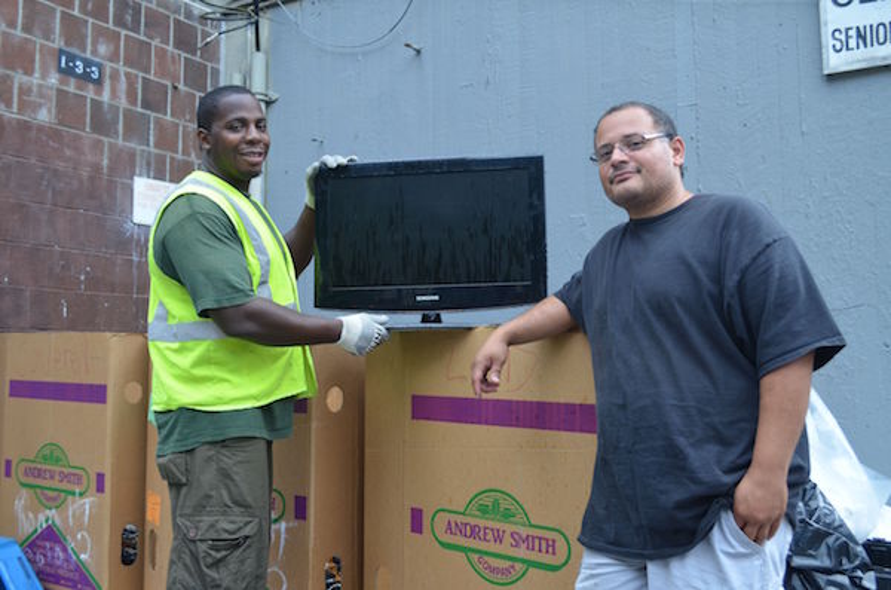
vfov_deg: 36.7
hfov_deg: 53.2
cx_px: 446
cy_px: 295
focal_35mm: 36
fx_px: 889
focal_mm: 24
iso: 360
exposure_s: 1/125
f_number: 5.6
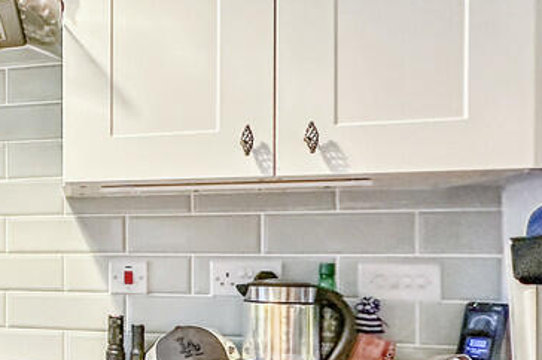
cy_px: 402
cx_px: -173
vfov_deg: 29.2
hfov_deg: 33.6
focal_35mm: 41
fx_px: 617
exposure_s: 1/50
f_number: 2.2
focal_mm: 2.22
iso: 250
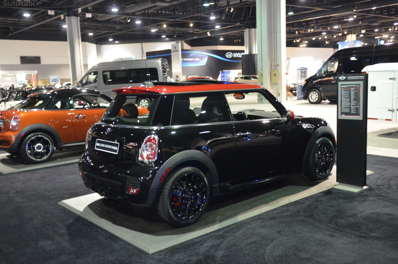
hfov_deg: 53.2
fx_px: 397
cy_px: 132
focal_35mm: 36
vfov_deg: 36.7
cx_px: 199
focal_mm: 24
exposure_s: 1/8
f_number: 2.8
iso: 1600
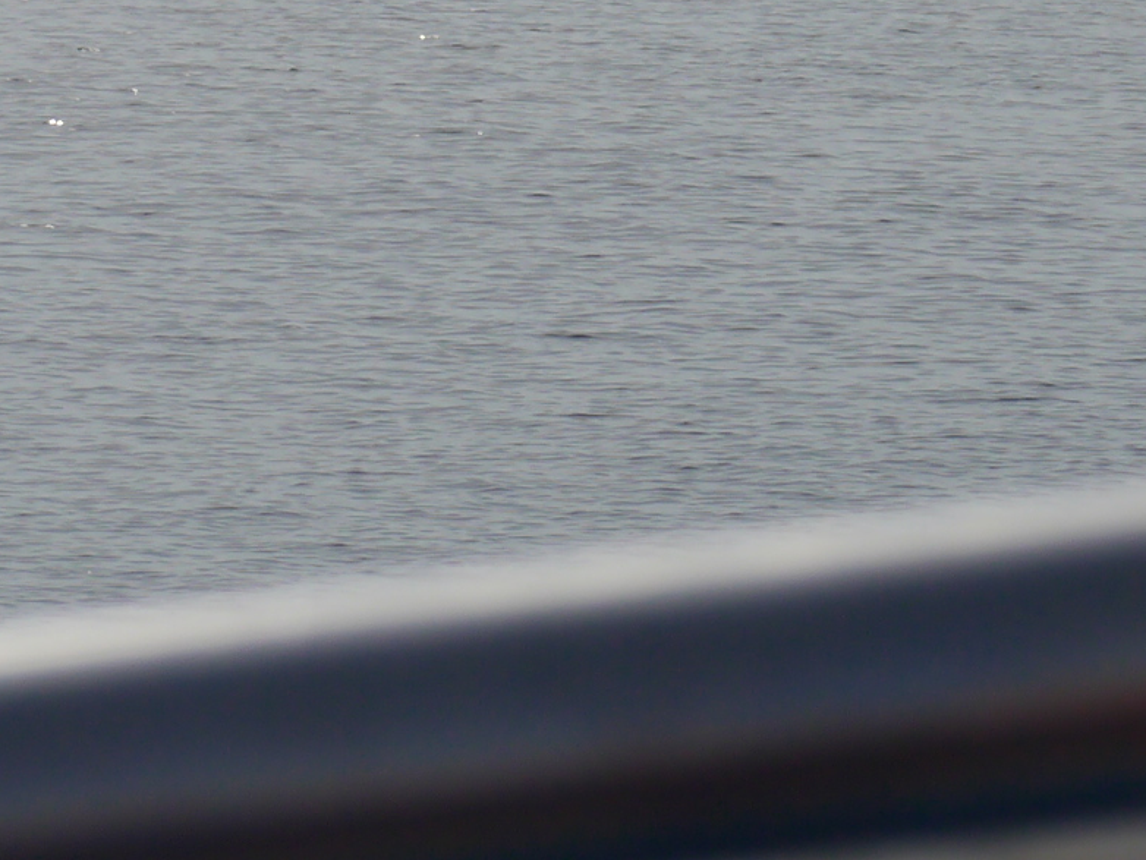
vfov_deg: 4.3
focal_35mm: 347
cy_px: -541
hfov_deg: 5.7
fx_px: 11491
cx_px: 1320
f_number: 9
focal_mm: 42
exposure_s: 1/1300
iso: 160
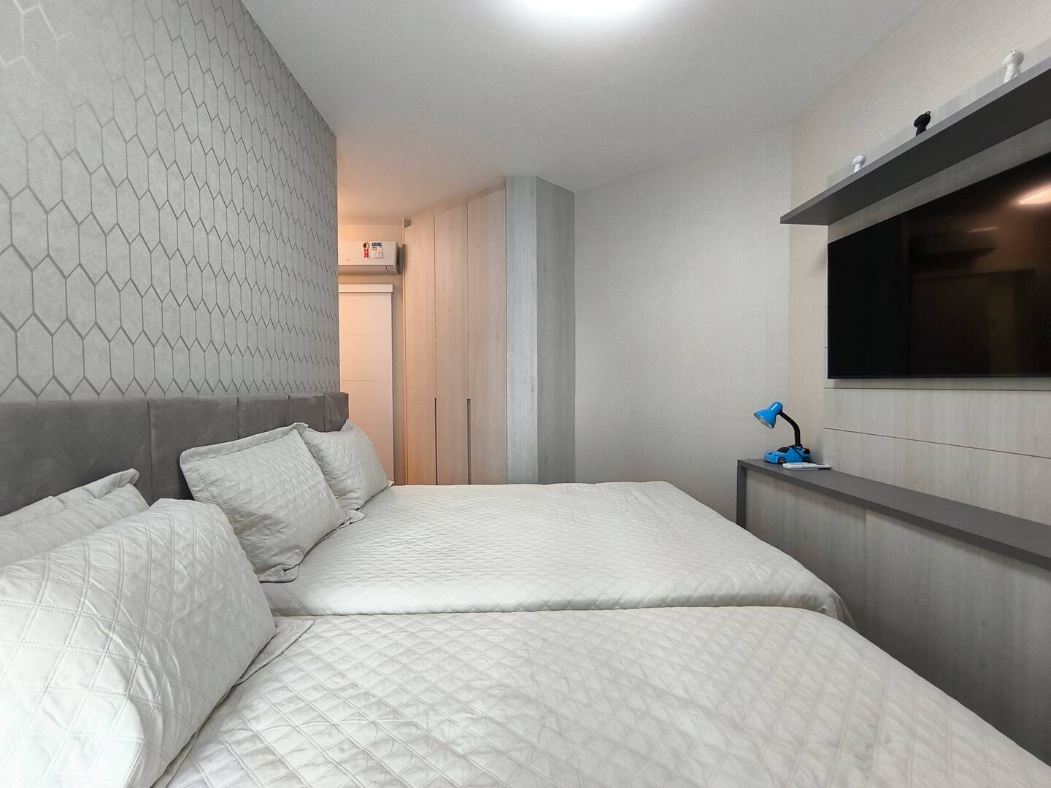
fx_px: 486
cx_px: 526
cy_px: 394
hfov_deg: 94.5
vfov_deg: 78.1
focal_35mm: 16
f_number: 2.2
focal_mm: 1.65
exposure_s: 1/40
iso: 160
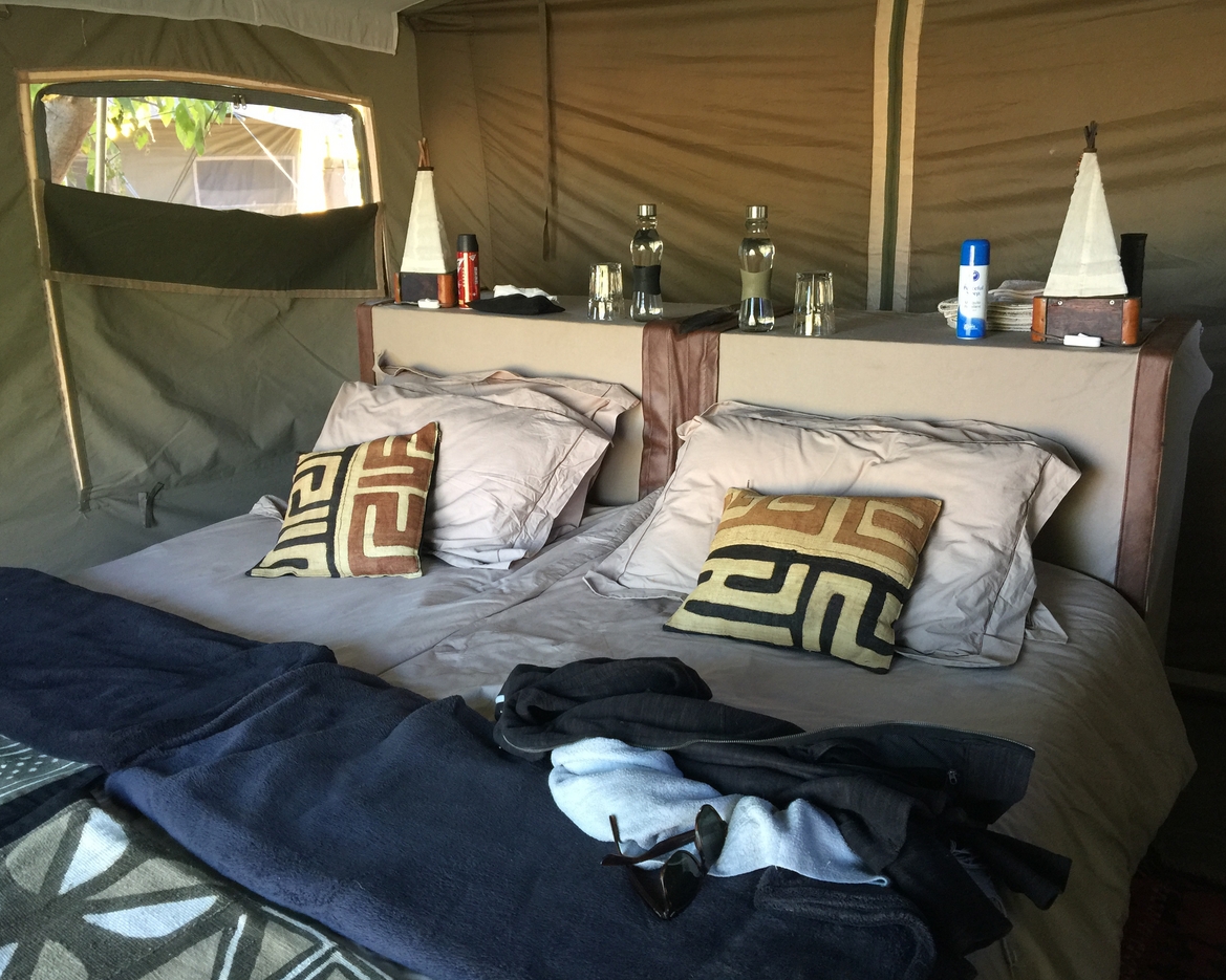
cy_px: 484
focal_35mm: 31
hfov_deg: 57.2
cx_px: 625
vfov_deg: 47.1
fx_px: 1125
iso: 64
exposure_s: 1/17
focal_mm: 4.15
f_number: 2.2
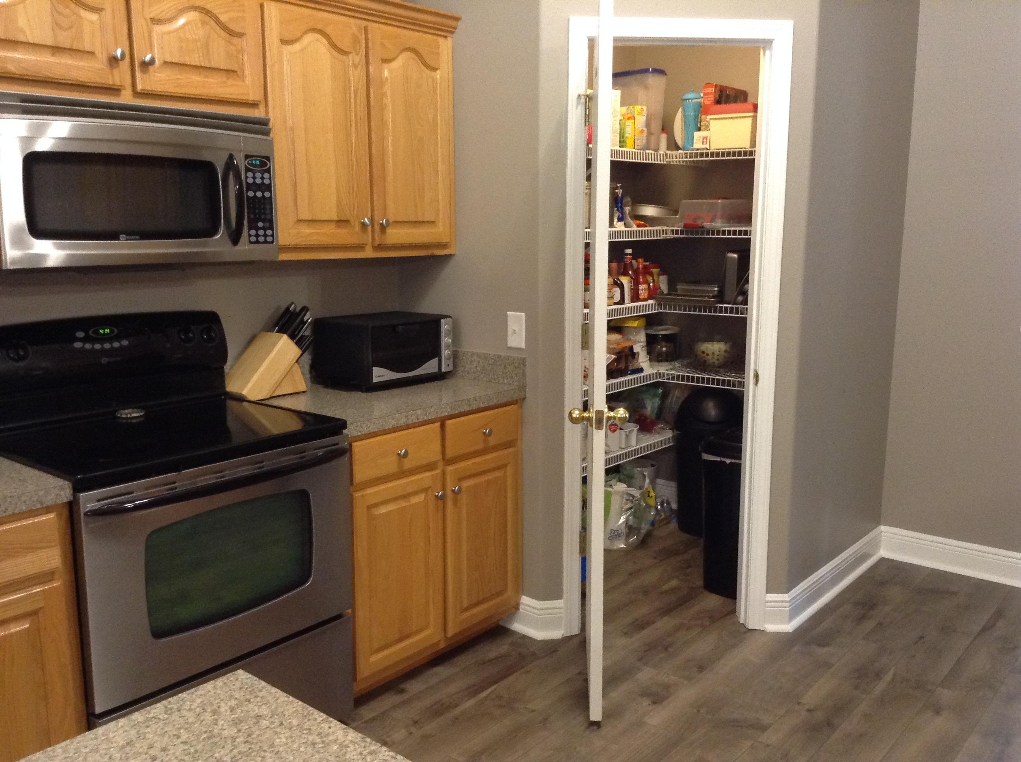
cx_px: 510
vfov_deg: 42.8
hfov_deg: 55.4
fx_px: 972
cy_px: 381
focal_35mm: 33
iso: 250
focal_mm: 3.3
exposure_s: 1/20
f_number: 2.4
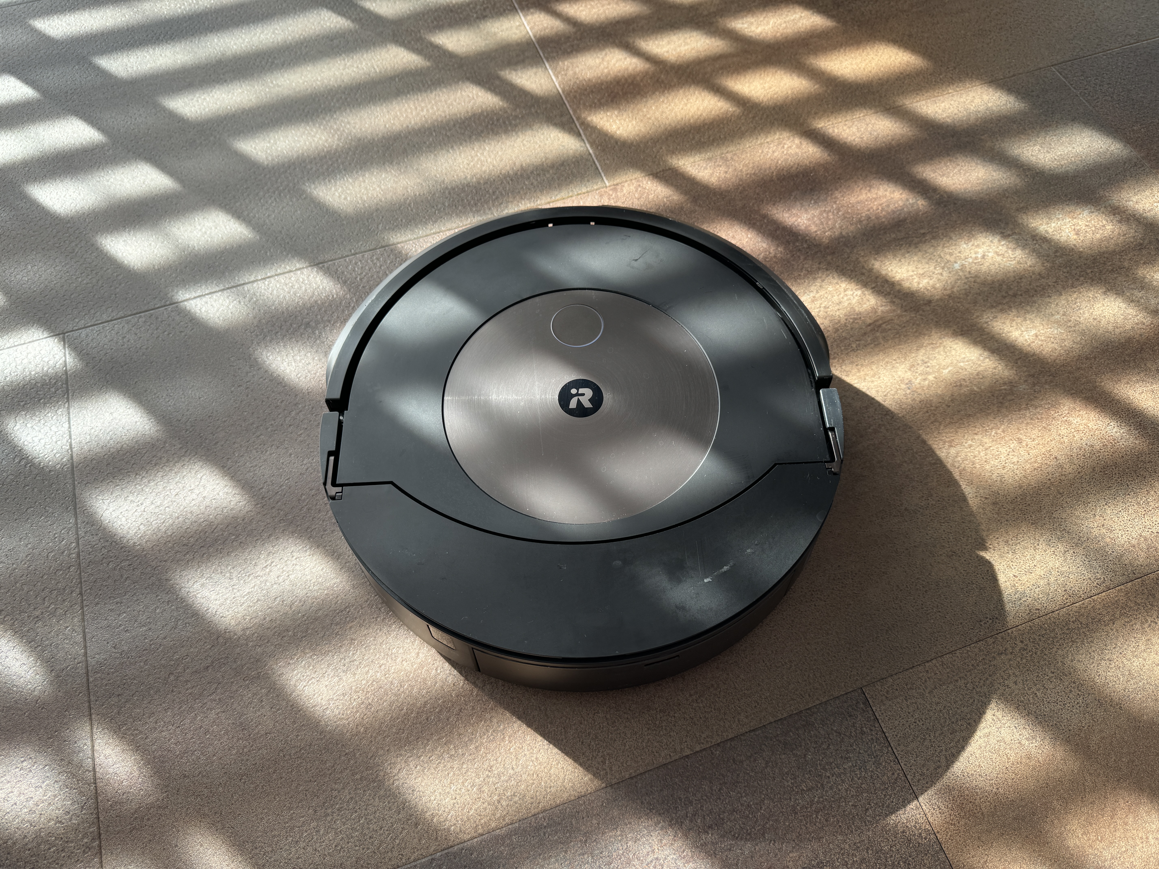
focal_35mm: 24
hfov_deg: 71.6
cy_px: 434
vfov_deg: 56.8
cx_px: 580
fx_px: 804
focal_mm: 6.76
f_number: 1.78
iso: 64
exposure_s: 1/157
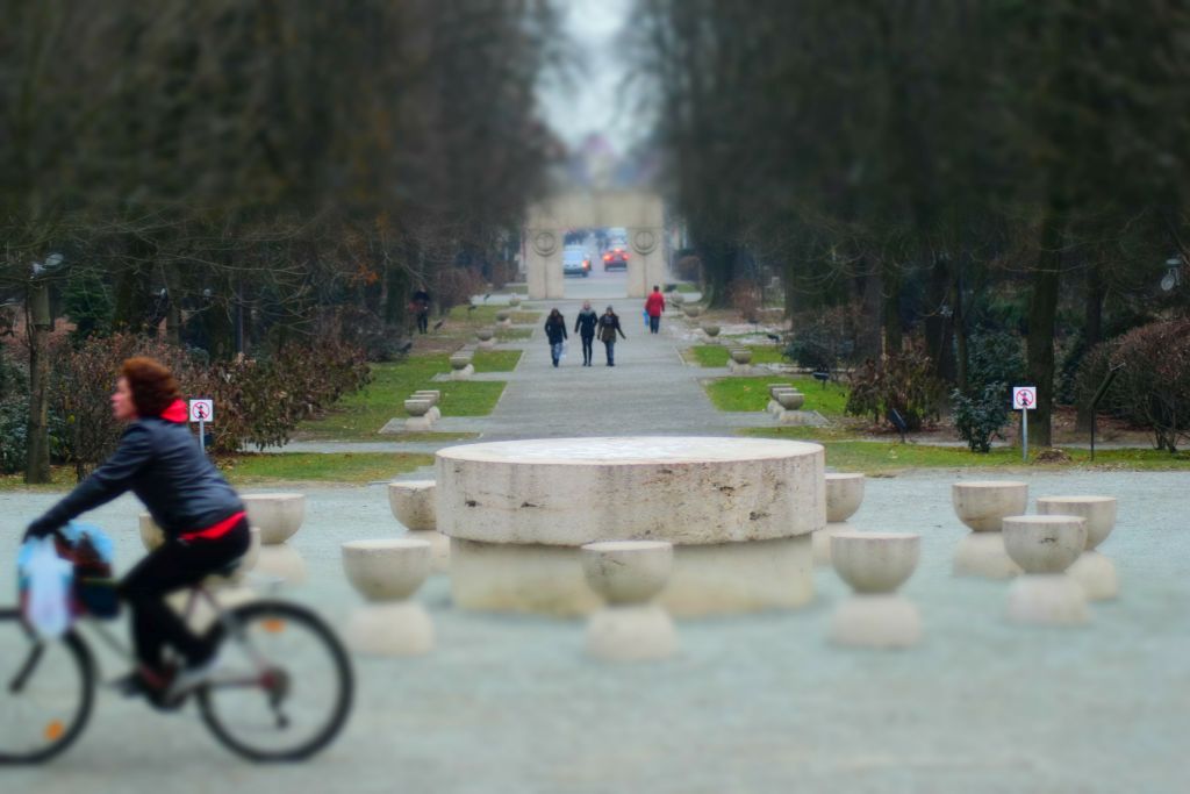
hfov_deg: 19.5
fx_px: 3471
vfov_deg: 13.0
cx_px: 595
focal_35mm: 105
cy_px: 397
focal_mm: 70
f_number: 4.5
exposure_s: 1/125
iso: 1600
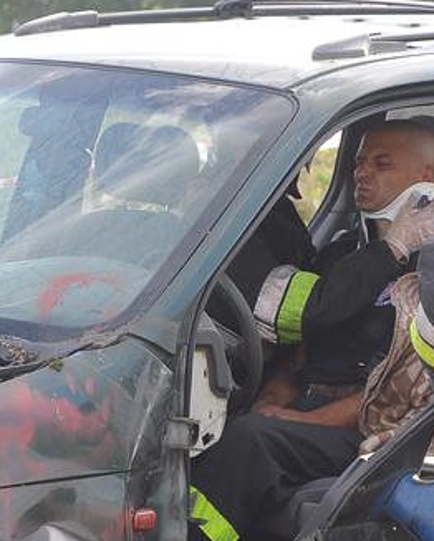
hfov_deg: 6.0
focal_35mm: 256
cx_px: 331
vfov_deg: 7.5
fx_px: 4106
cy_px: 405
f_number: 5
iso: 400
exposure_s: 1/400
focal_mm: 70
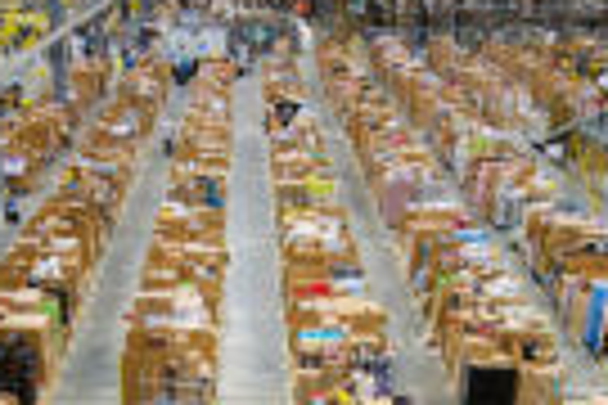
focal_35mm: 62
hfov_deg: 32.3
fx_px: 1047
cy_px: 547
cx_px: 243
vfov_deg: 19.9
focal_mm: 14
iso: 1000
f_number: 5
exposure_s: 1/40
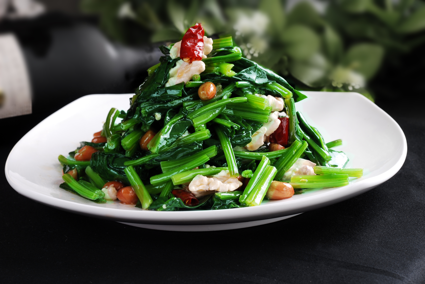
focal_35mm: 90
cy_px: 142
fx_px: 1064
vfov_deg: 15.2
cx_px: 212
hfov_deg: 22.6
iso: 125
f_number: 13
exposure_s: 1/125
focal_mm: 60
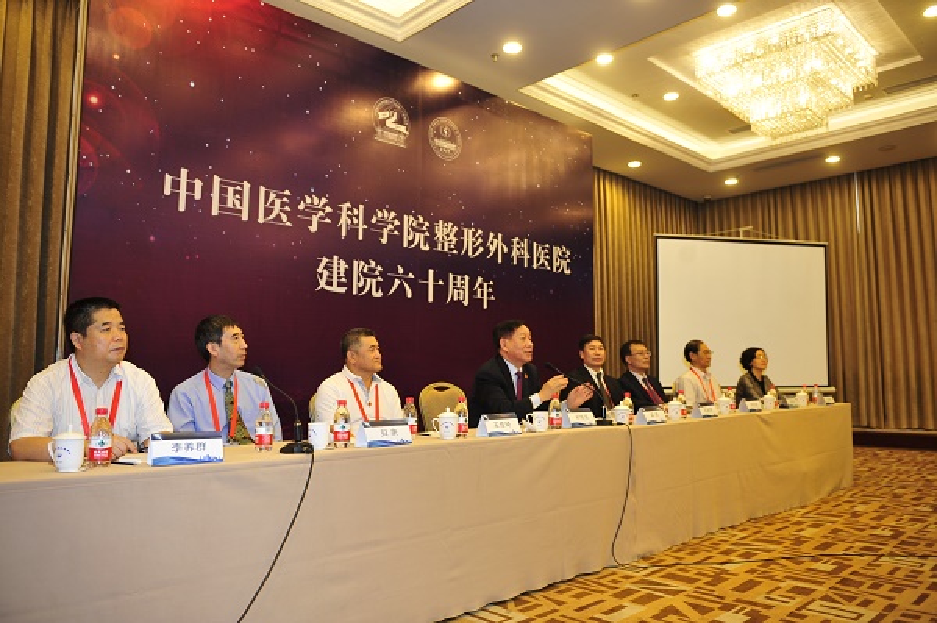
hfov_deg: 67.4
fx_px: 702
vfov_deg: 47.9
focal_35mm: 27
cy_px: 312
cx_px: 468
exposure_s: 1/60
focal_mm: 27
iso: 500
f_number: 3.2
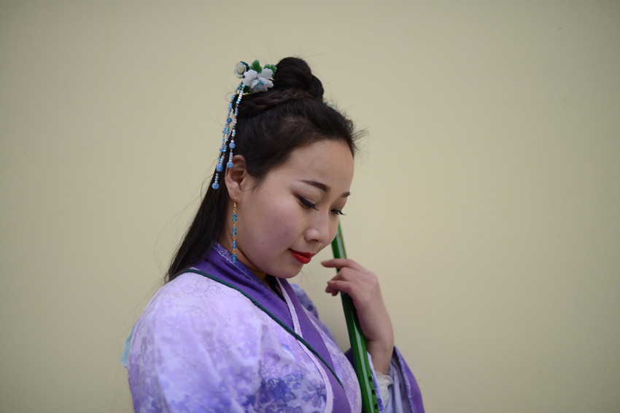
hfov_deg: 39.6
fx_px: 861
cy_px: 206
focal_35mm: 50
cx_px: 310
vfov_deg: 27.0
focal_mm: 50
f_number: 1.4
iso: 200
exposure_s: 1/2500
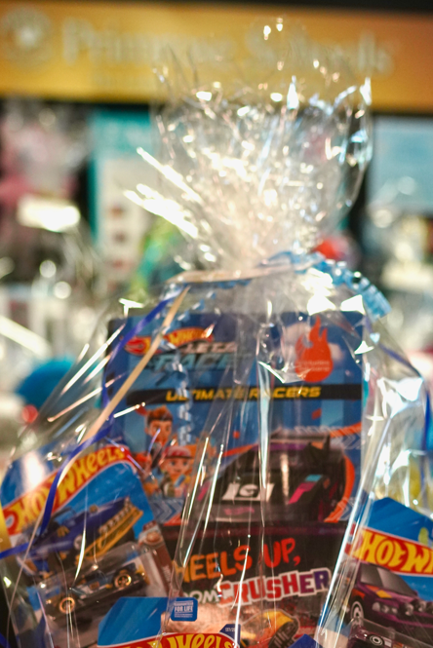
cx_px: 276
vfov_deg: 27.0
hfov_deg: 19.2
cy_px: 633
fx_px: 1280
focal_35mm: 71
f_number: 2.2
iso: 1600
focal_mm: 35
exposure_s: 1/160
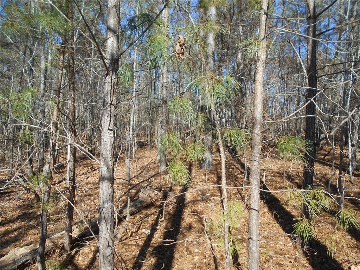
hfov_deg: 67.3
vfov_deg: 53.1
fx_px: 270
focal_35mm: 26
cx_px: 180
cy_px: 135
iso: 80
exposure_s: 1/400
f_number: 3.2
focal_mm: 4.6
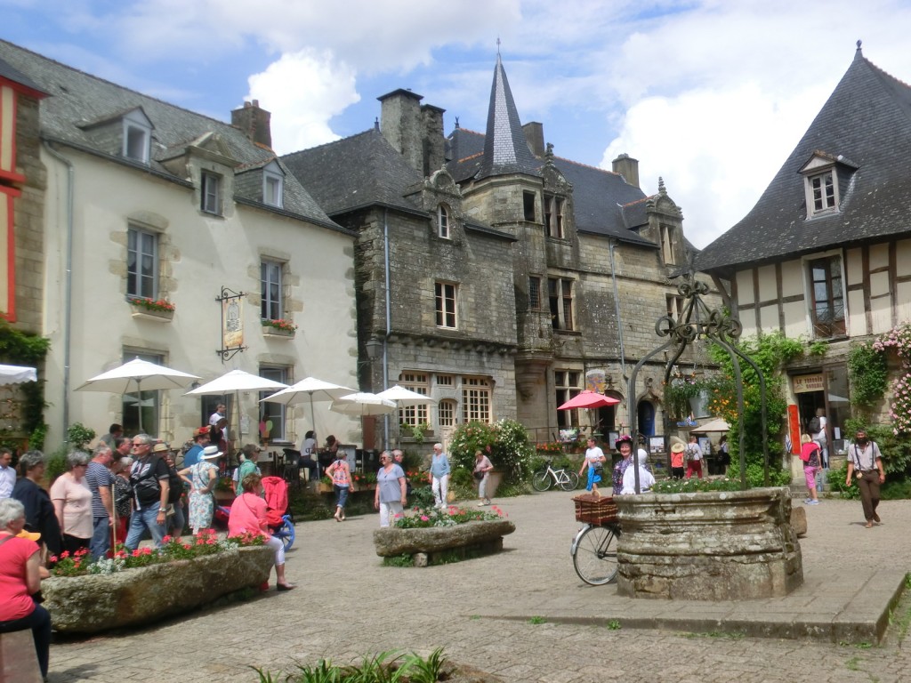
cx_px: 456
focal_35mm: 42
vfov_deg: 34.3
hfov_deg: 44.8
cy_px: 342
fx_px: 1105
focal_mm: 7.38
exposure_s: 1/1000
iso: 80
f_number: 4
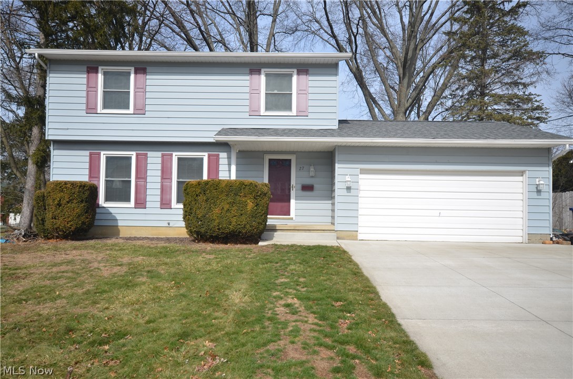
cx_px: 286
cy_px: 190
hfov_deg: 67.5
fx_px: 429
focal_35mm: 27
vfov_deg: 47.7
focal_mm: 18
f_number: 8
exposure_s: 1/250
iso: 100
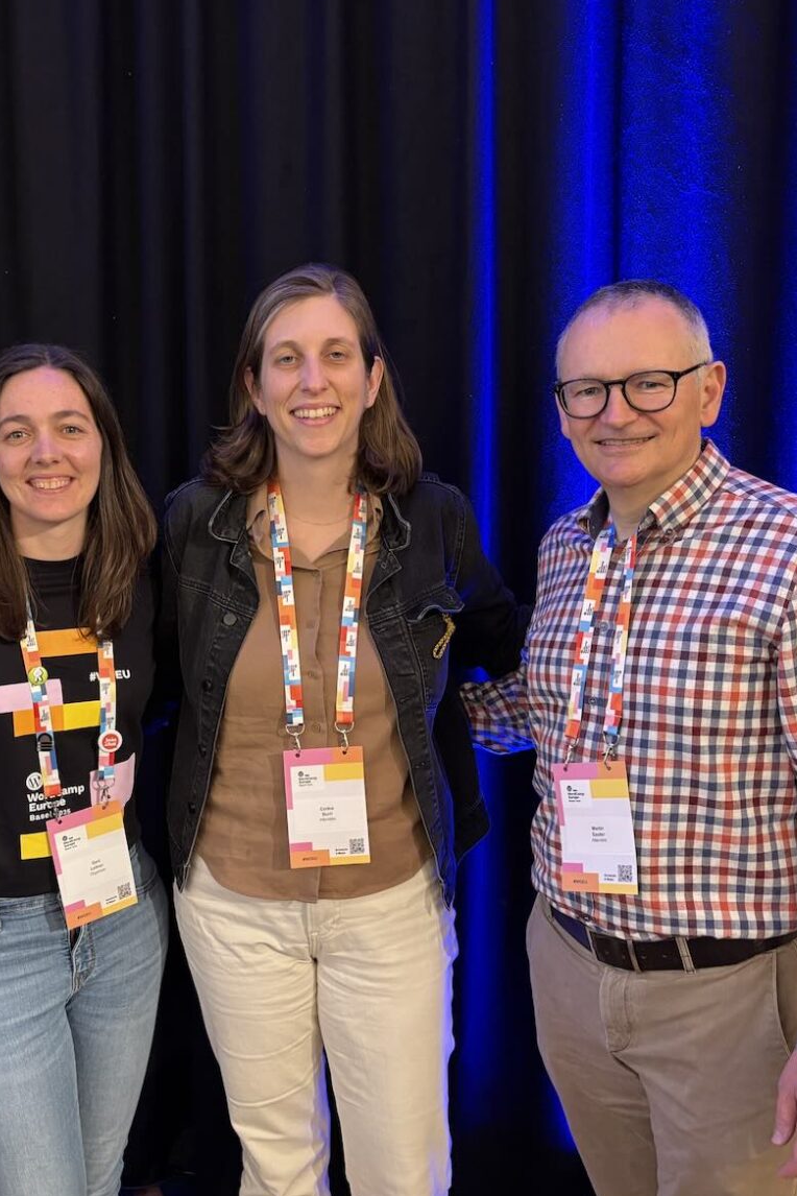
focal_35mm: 37
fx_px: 1229
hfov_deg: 35.4
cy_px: 597
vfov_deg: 51.9
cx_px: 230
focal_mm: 5.96
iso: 250
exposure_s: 1/50
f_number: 1.6
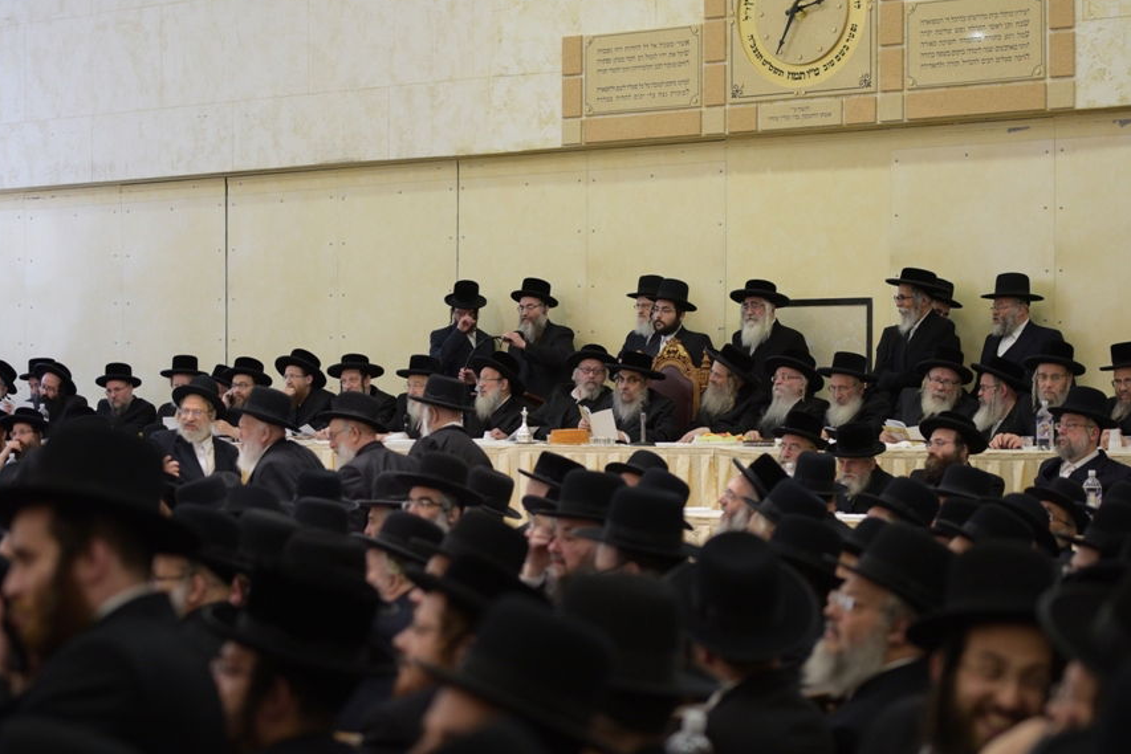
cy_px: 422
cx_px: 582
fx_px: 2639
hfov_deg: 24.2
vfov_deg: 16.3
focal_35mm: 84
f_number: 2.8
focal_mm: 70
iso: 800
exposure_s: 1/125
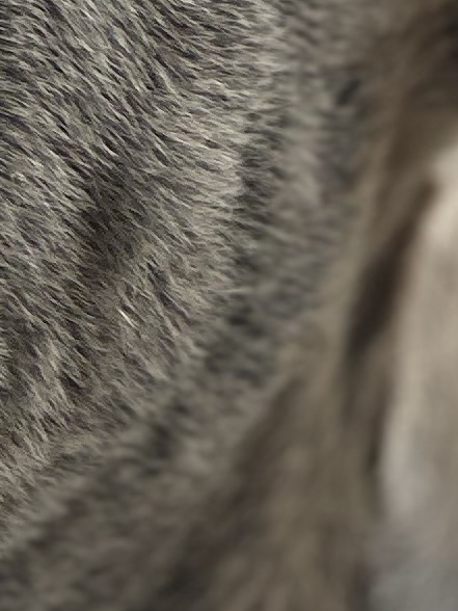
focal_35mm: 528
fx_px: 9315
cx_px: -332
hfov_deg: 2.8
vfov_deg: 3.7
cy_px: 647
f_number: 2.8
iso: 40
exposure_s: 1/121
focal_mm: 9
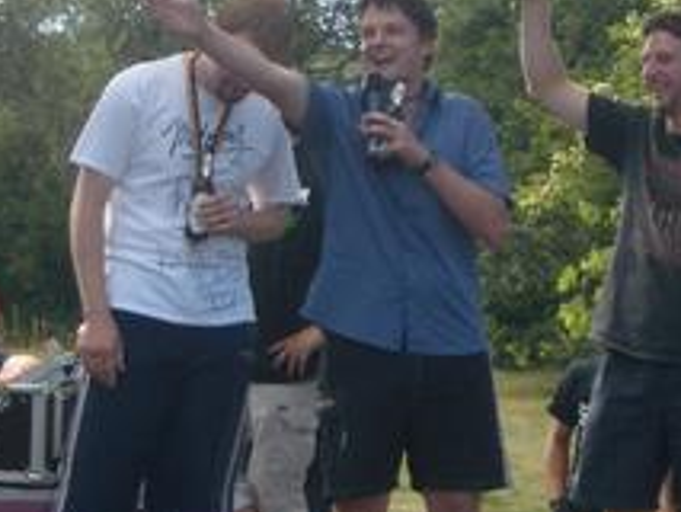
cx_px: 438
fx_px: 2421
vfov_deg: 12.1
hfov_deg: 16.0
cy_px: 202
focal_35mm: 123
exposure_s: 1/320
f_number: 2.8
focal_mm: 6.8
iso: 50
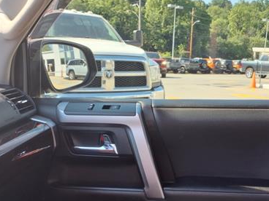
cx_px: 197
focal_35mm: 47
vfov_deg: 30.1
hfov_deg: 39.5
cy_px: 161
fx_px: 365
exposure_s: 1/143
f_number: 1.9
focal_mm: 3.58
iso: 40
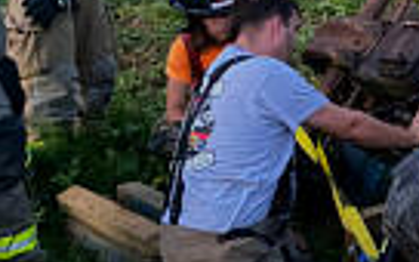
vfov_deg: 16.1
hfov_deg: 22.9
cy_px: 170
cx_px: 536
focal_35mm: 81
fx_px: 925
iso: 1000
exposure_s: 1/28
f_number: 1.8
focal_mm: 4.25
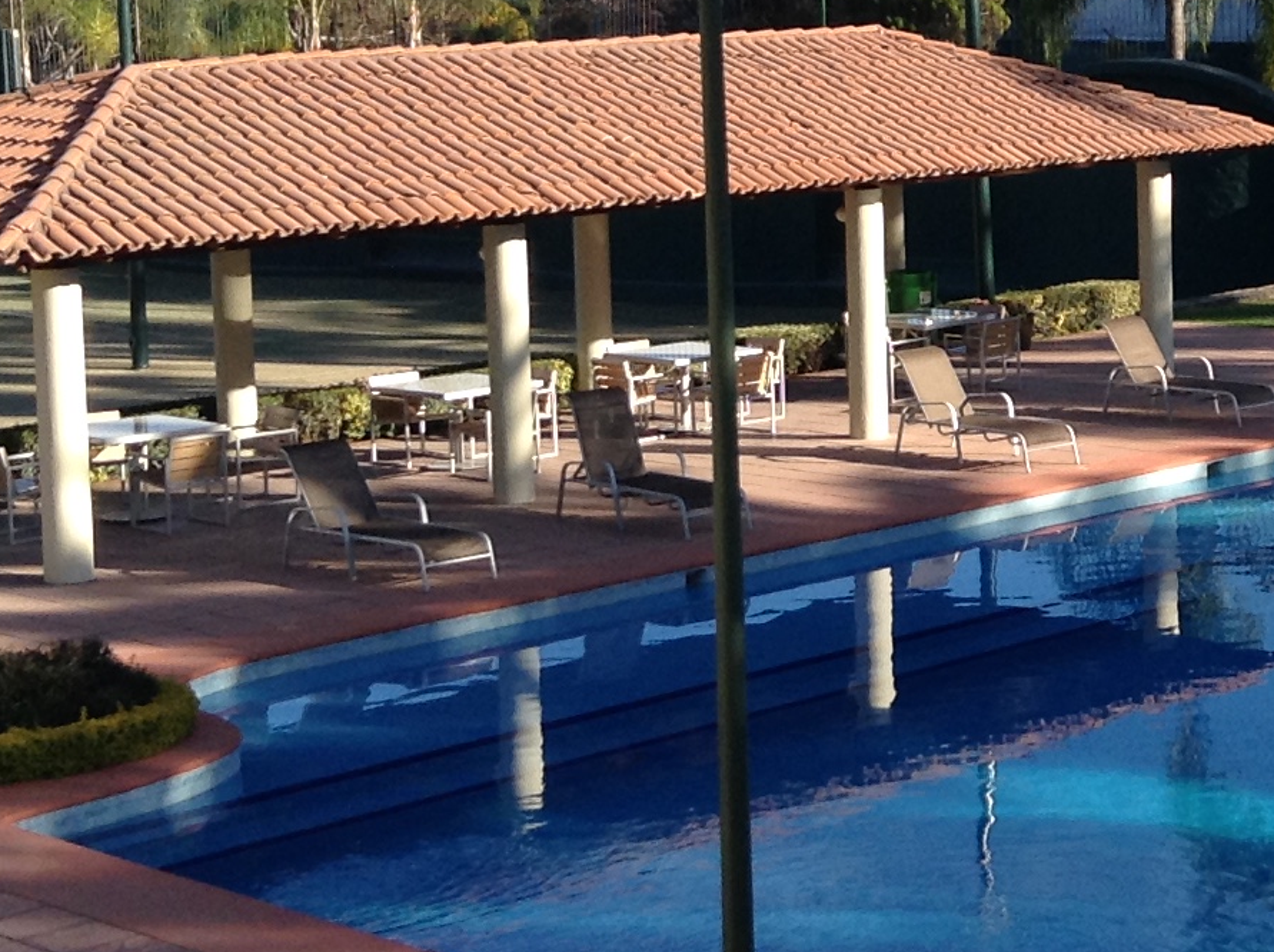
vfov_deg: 15.3
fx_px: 3529
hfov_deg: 19.7
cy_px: 219
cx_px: 1337
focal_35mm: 96
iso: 25
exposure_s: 1/579
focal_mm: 3.3
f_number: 2.4
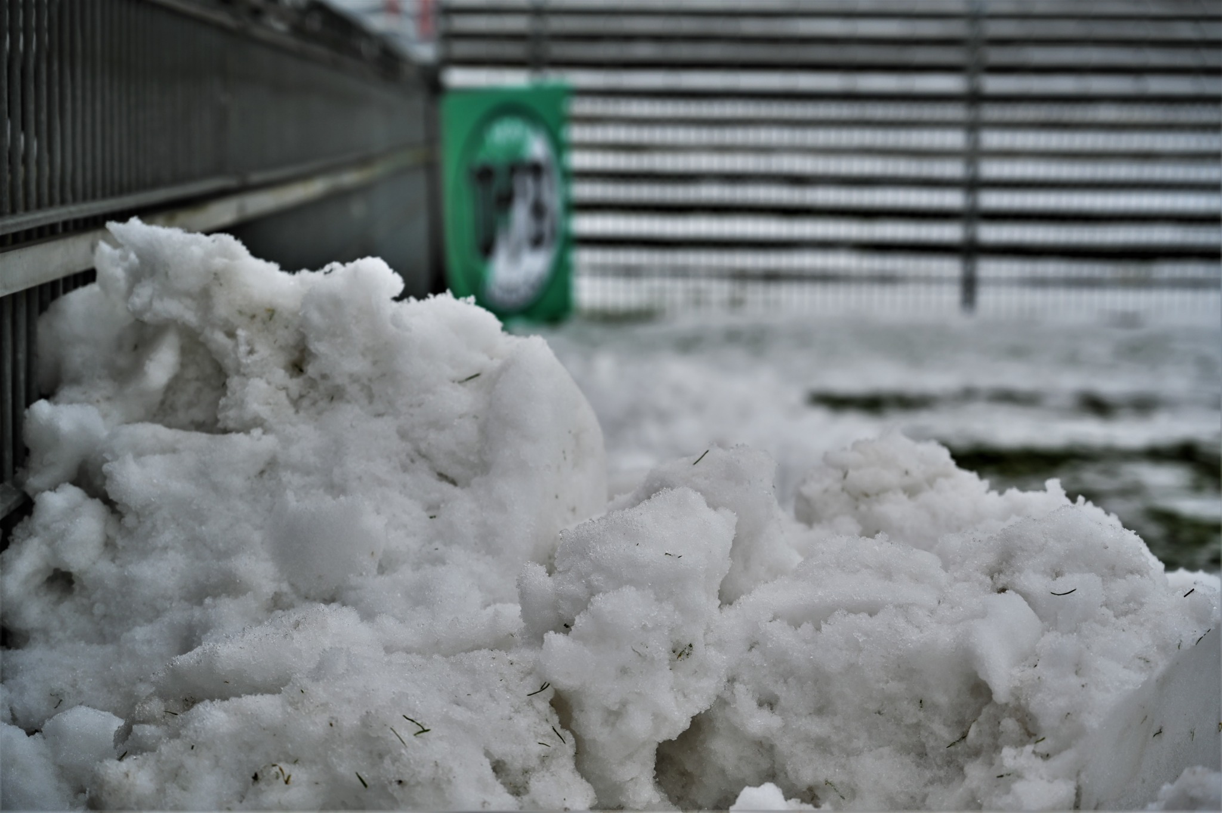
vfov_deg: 19.4
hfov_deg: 28.9
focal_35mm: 70
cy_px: 406
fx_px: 2375
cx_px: 611
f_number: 4
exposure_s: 1/250
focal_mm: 70
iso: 100
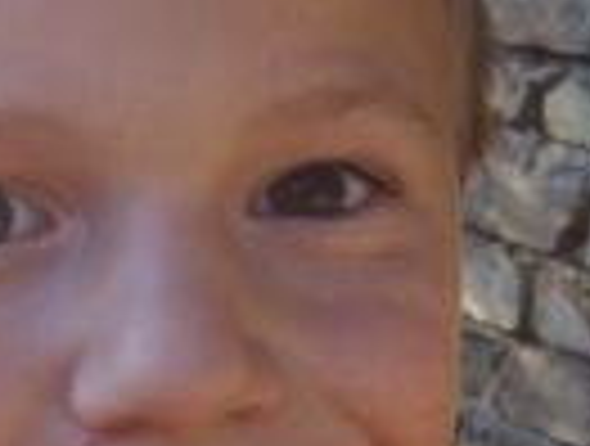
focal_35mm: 118
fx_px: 2017
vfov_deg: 12.6
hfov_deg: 16.5
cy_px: 191
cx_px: 90
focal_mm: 8.13
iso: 71
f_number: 4
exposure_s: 1/162
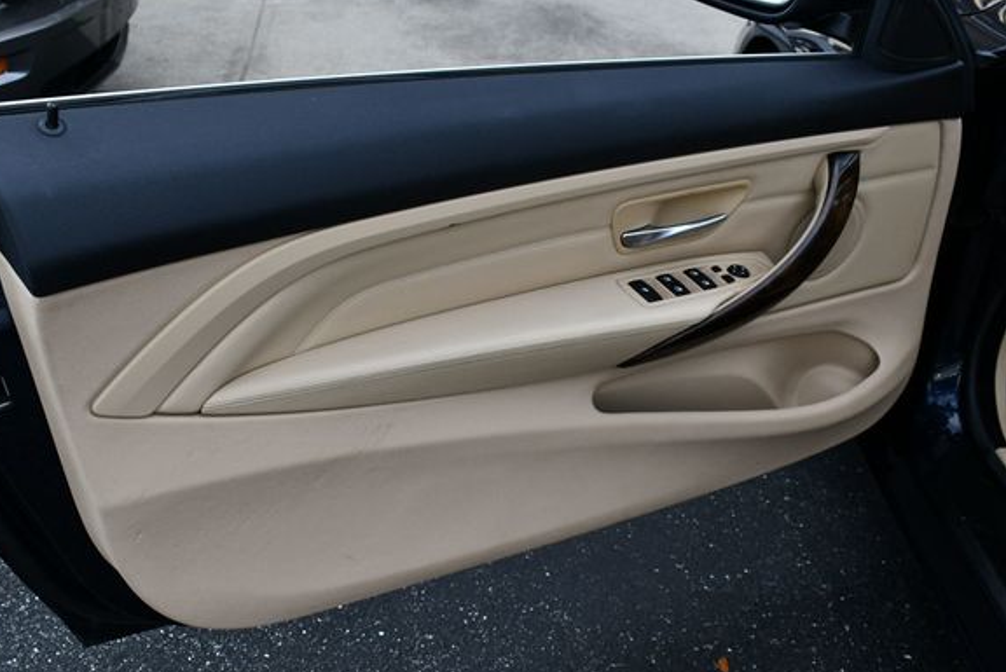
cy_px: 360
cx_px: 449
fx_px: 1119
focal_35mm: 40
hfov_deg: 48.3
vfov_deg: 33.4
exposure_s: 1/250
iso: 200
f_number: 5.6
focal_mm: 18
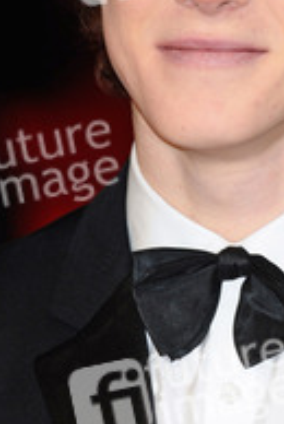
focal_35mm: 479
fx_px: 5648
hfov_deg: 2.9
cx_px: 246
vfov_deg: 4.3
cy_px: 63
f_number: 4.5
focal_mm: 155
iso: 320
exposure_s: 1/250
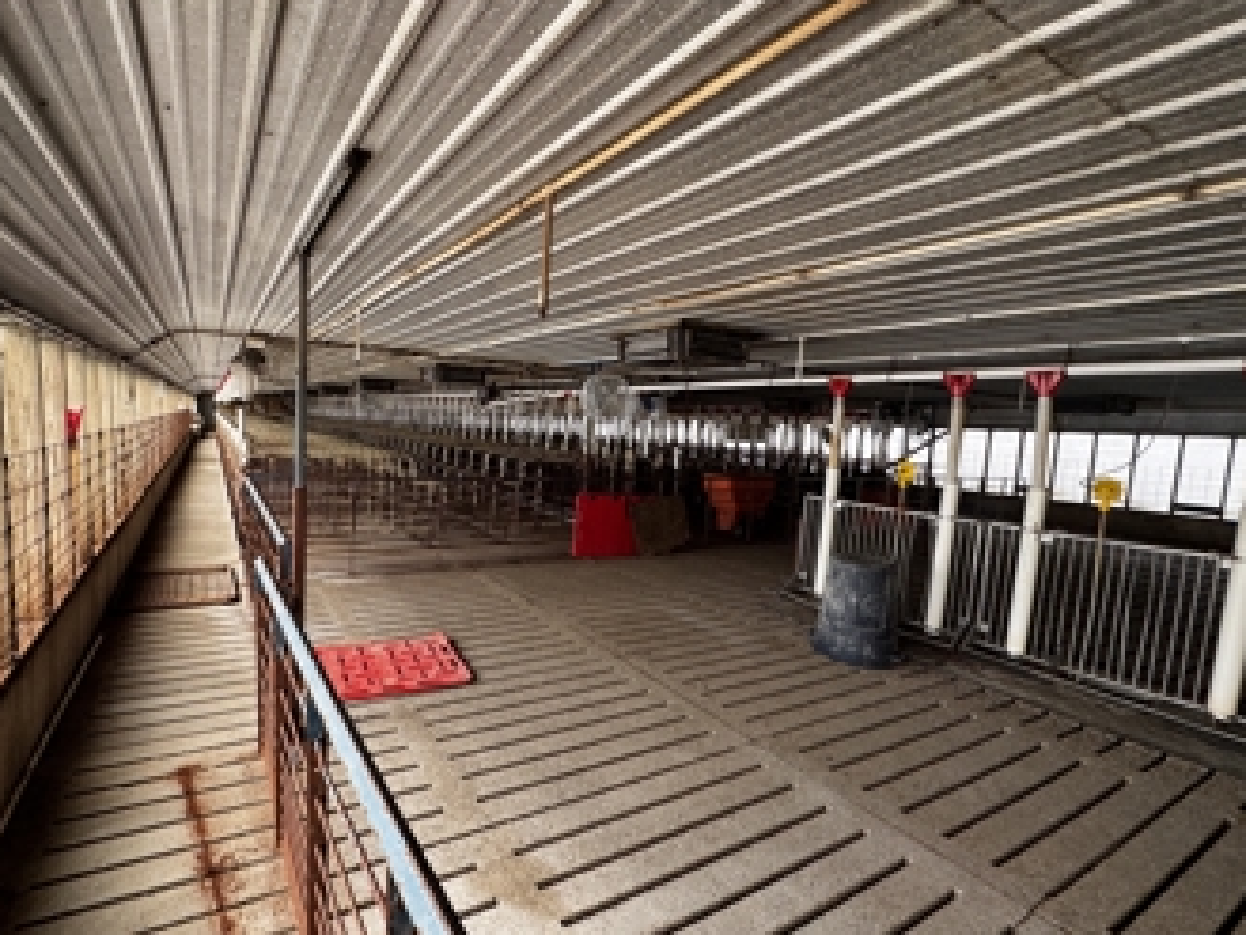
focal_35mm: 17
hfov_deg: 90.7
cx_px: 564
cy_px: 481
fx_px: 612
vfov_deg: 74.7
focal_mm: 2.22
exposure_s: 1/99
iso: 50
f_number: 2.2
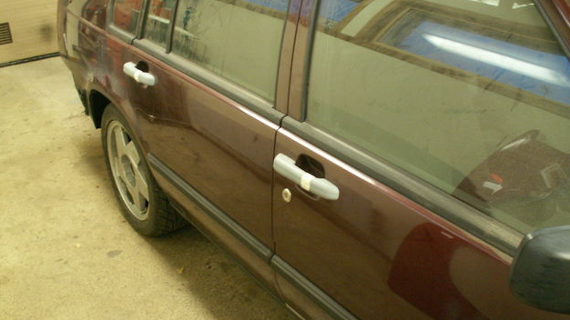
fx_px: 589
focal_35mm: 39
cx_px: 285
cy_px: 171
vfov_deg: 30.4
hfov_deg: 51.6
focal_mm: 5.86
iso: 160
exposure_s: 1/4
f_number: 2.8
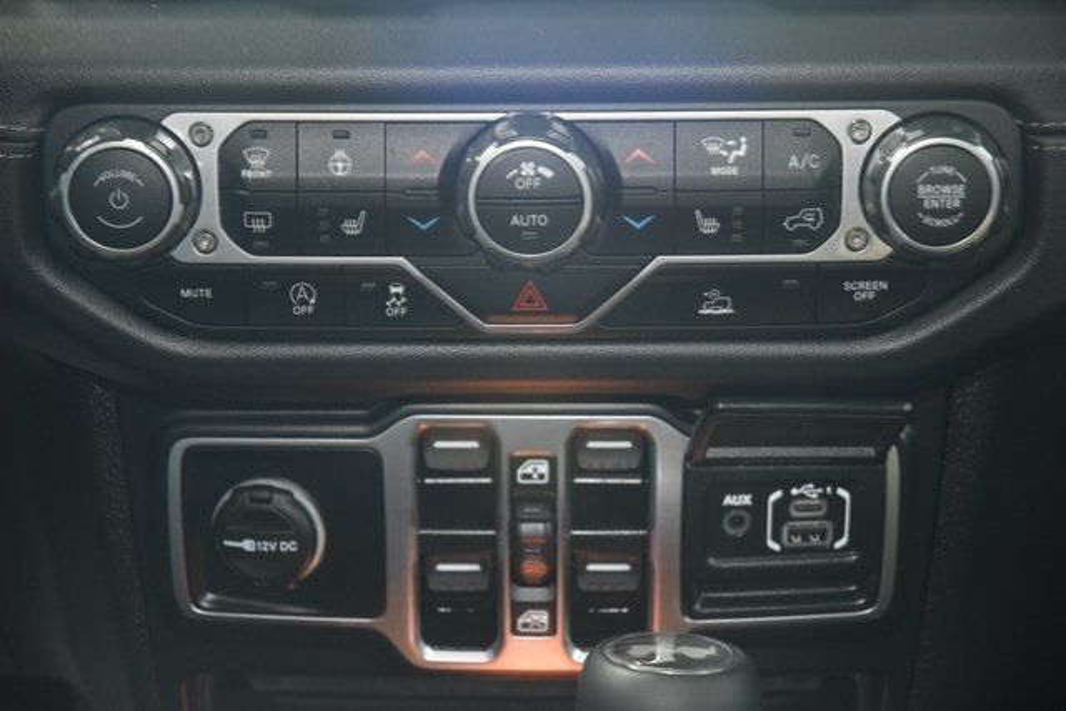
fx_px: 3110
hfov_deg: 19.5
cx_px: 533
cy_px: 356
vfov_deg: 13.0
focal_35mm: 105
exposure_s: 1/6
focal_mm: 70
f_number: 4.5
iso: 2200
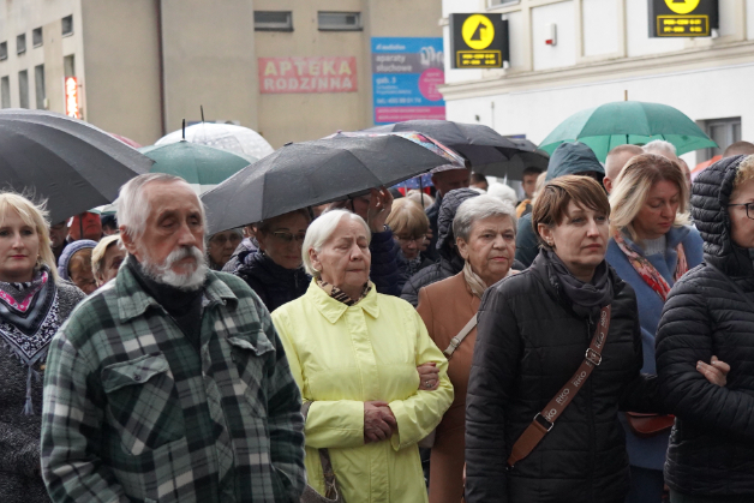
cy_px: 307
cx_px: 504
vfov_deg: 15.7
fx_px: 1822
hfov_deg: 23.3
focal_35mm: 87
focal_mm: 42
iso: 4000
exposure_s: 1/160
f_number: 4
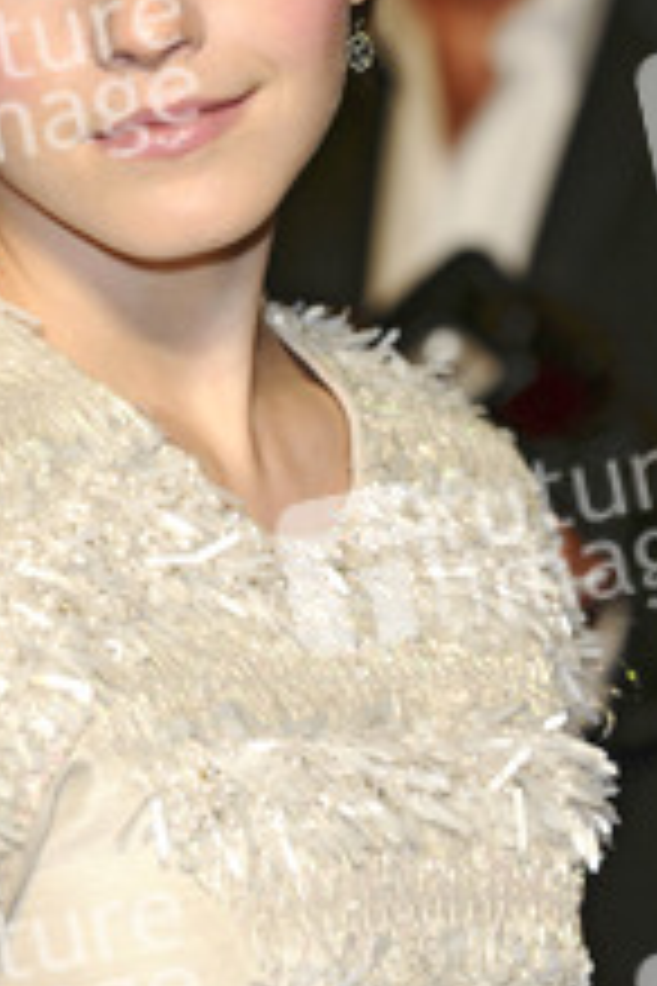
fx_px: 7500
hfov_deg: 5.0
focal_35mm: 274
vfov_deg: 7.5
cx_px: 101
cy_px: 324
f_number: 5
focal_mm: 100
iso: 200
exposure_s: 1/200
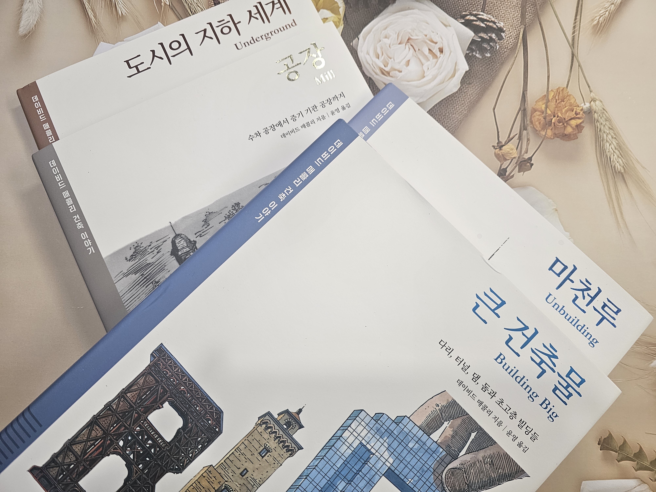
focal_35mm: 23
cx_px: 328
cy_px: 246
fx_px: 436
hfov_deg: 73.9
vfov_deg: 58.9
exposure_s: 1/180
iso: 125
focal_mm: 6.3
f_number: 1.7
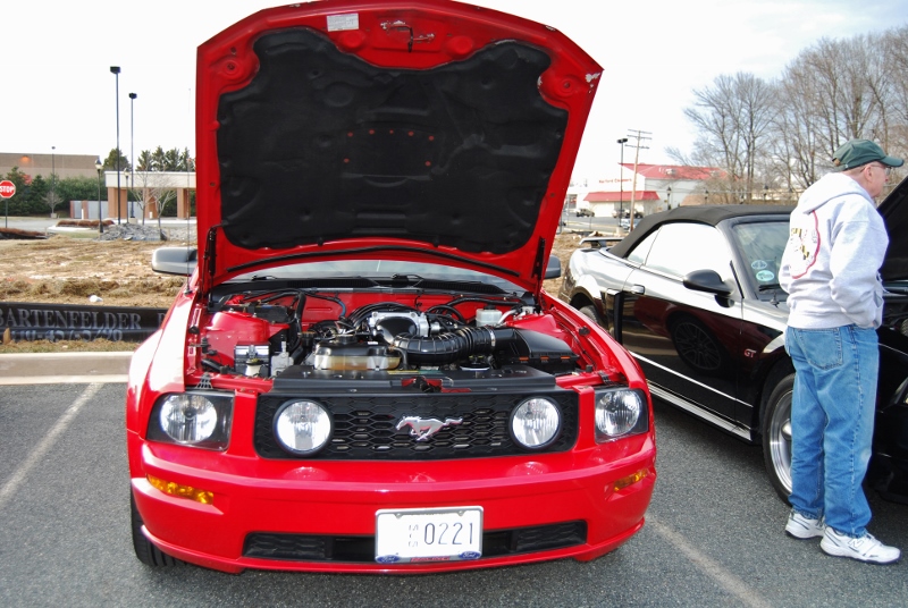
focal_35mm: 36
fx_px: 909
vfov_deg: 37.0
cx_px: 454
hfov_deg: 53.1
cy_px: 304
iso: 200
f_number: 4
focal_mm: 24
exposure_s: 1/100
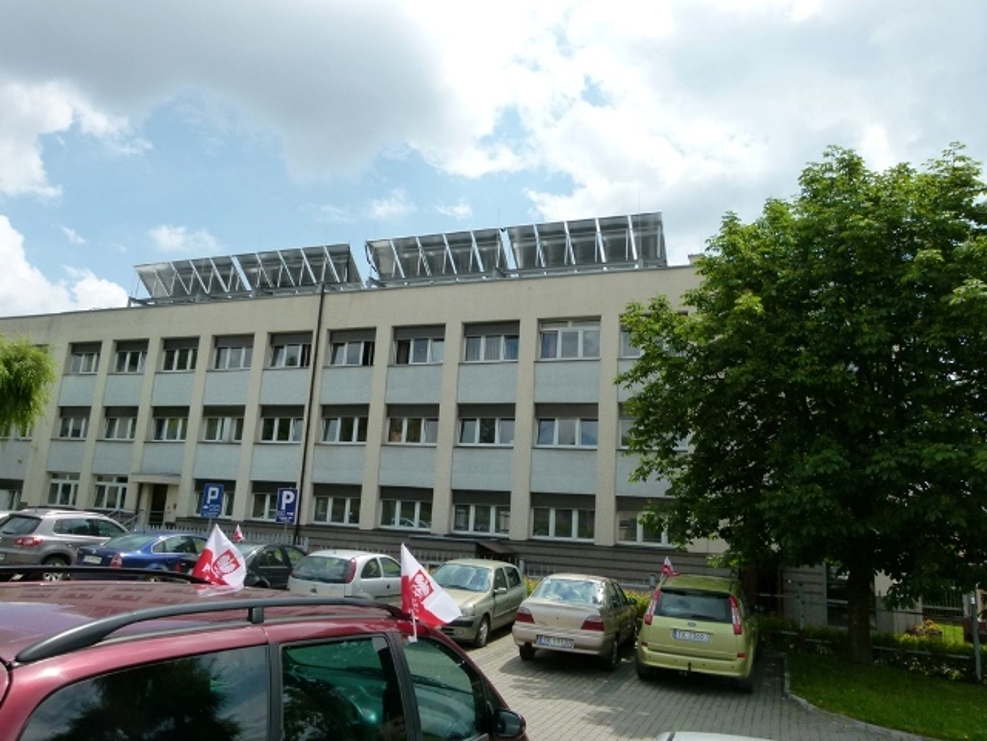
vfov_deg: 54.9
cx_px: 494
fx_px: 713
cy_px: 370
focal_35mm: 25
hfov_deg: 69.4
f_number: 4
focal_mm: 4.5
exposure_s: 1/1000
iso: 160
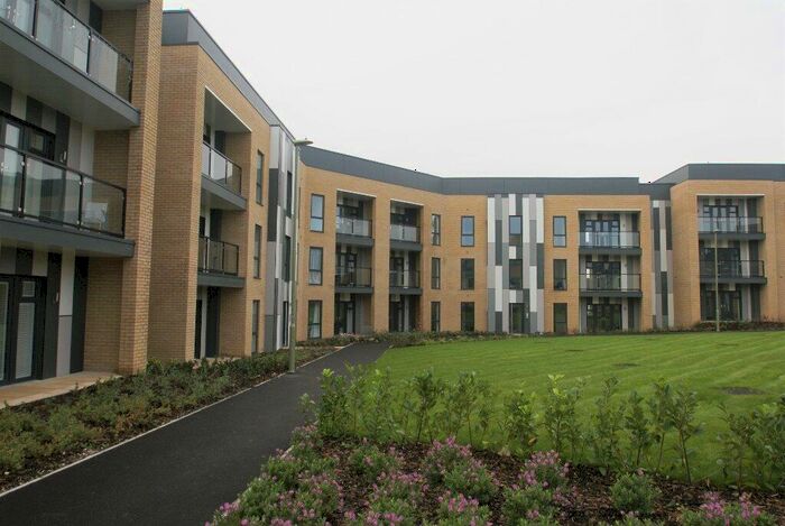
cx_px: 392
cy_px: 263
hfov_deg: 77.2
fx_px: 491
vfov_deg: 56.3
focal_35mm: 22
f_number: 9
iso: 100
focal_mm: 15
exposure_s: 1/80
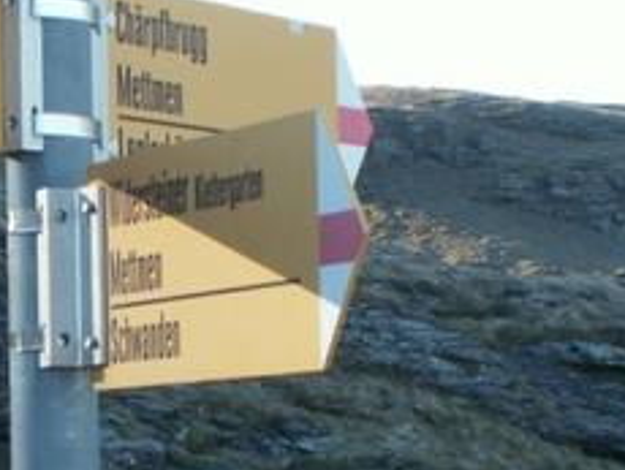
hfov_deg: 9.8
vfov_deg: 7.4
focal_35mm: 200
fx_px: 3615
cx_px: 0
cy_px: 321
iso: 50
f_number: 5
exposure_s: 1/80
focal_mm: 11.97
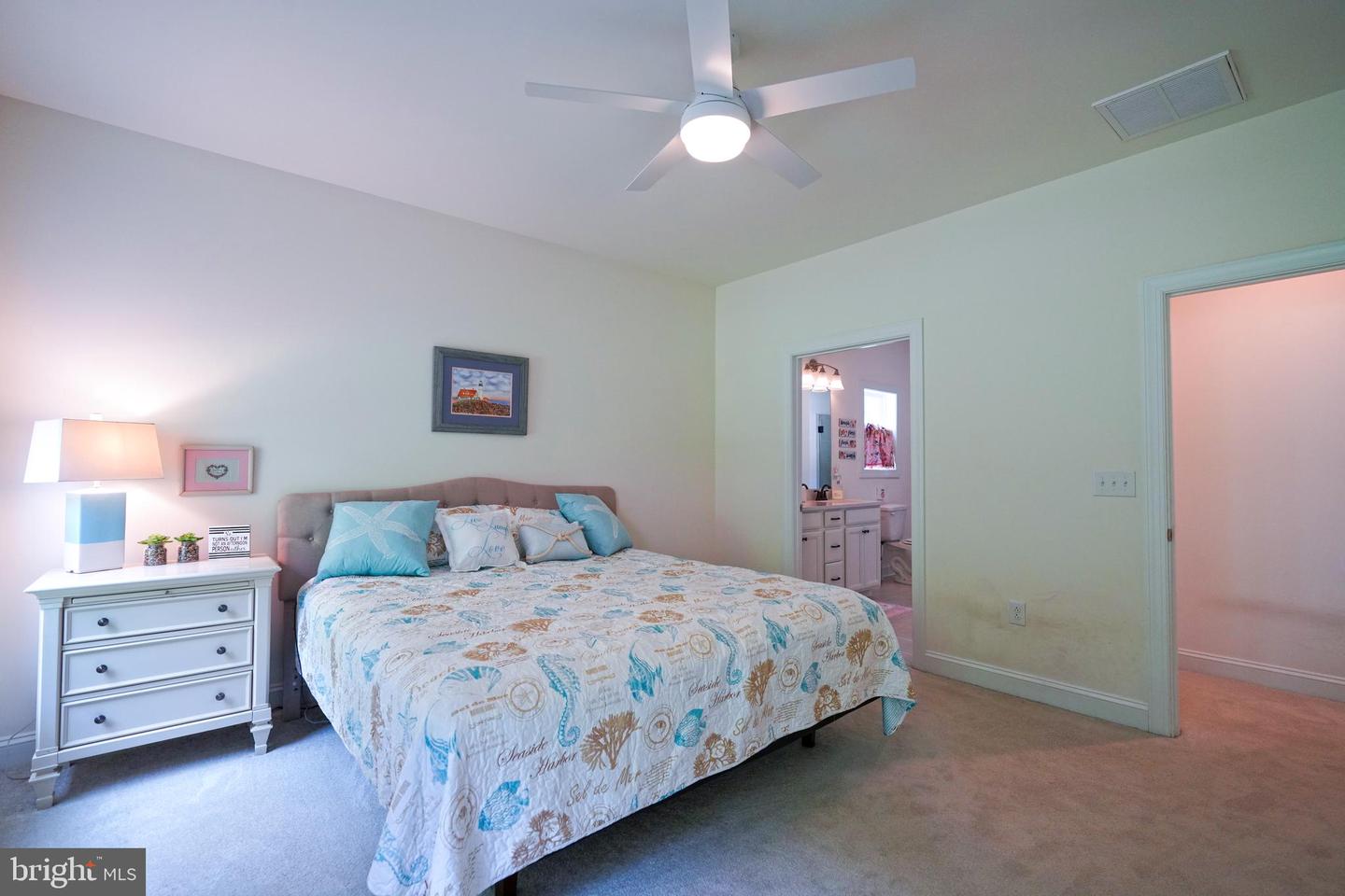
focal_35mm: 16
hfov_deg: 96.7
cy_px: 448
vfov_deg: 73.7
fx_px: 598
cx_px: 672
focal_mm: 16
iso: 1000
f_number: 4
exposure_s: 1/160
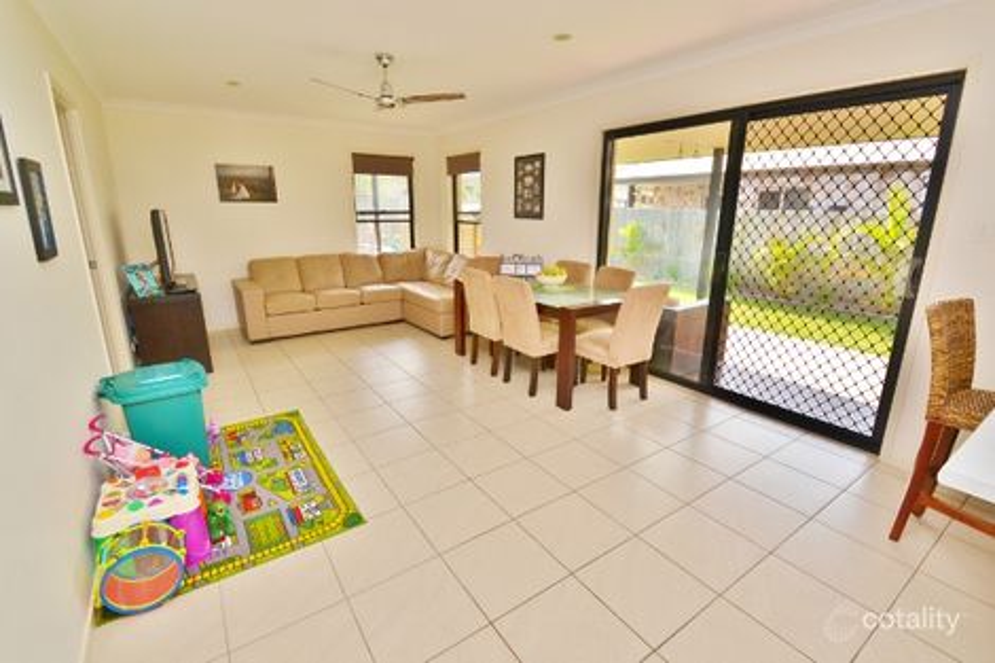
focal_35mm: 15
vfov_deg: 77.3
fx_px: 414
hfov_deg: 100.4
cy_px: 332
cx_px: 498
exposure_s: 1/125
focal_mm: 10
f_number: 5.6
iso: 220
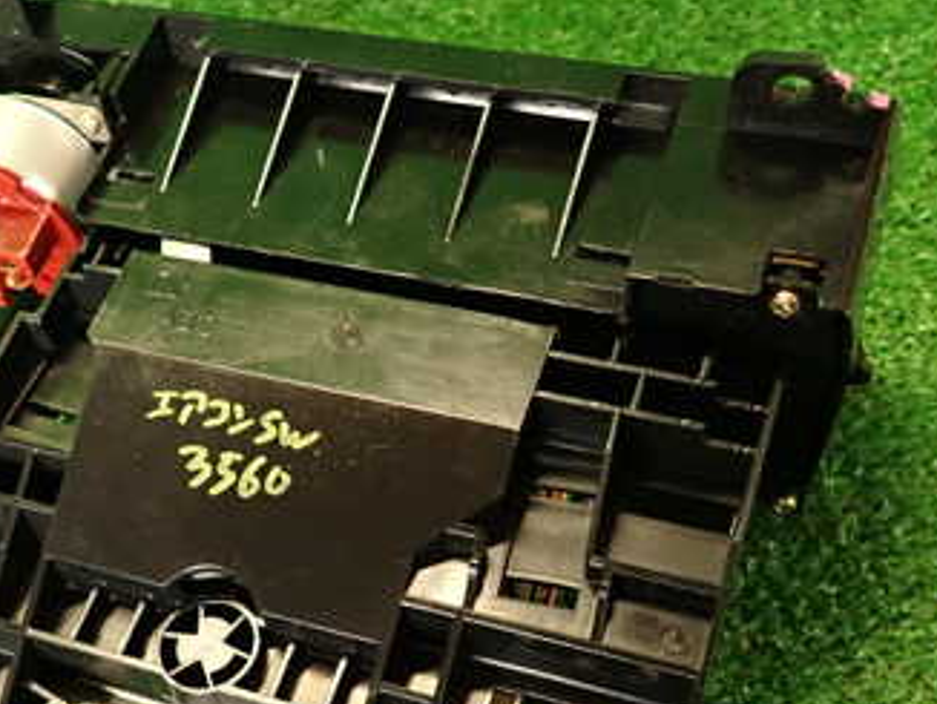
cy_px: 543
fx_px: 1246
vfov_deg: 30.9
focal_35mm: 46
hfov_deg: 40.8
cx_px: 325
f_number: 2
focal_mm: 4.5
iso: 250
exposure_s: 1/30
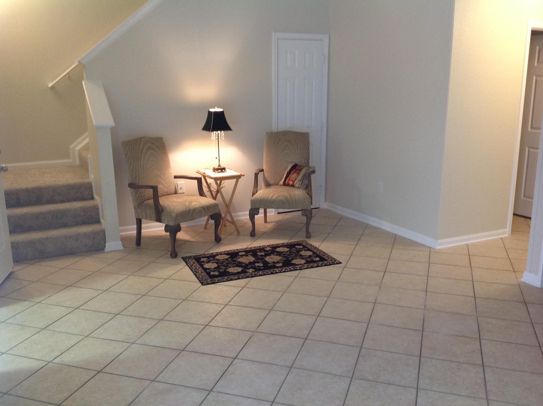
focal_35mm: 35
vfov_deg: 40.6
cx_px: 272
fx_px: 548
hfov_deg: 52.7
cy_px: 203
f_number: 2.4
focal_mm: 4.28
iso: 125
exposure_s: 1/15
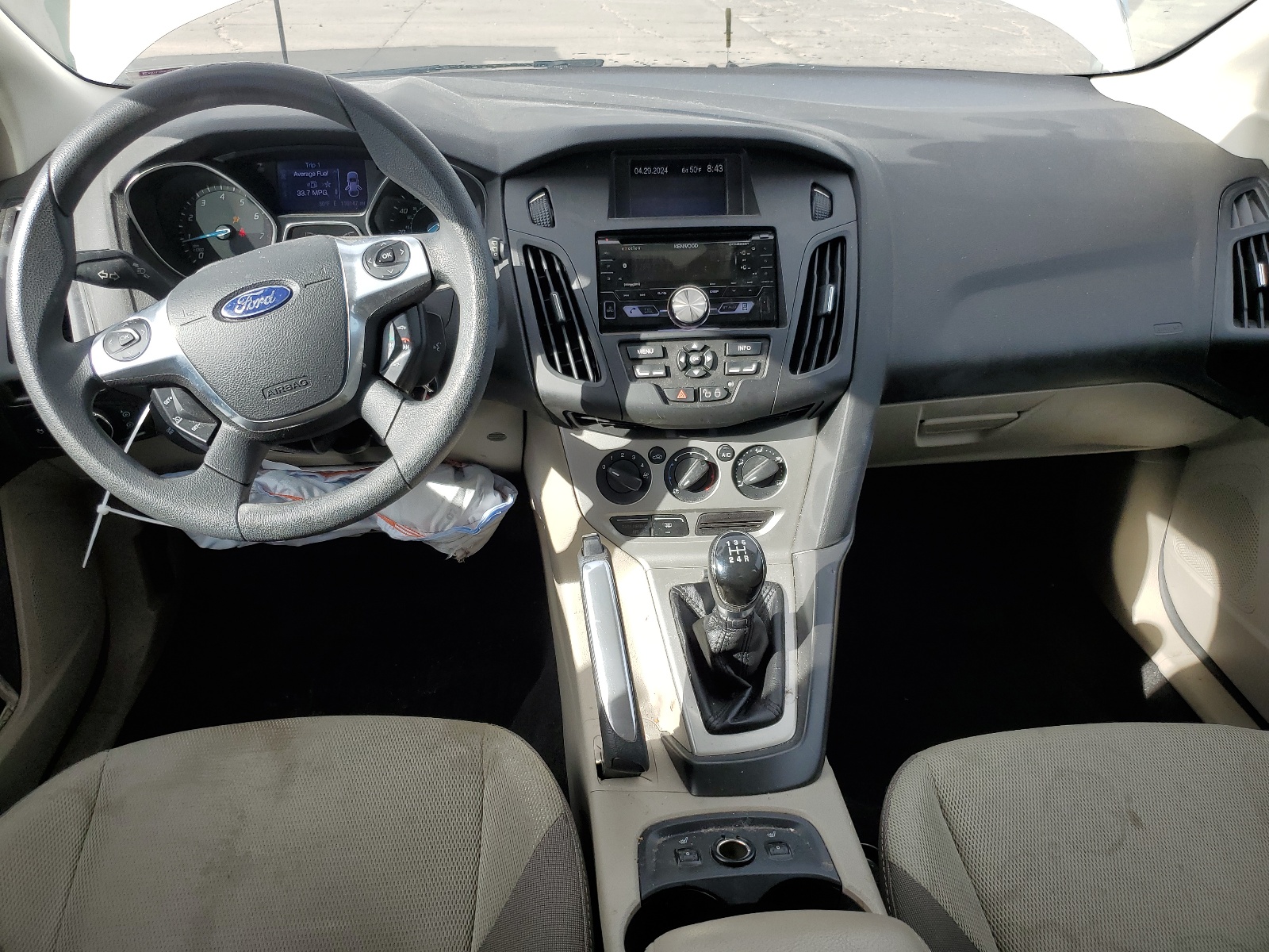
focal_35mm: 26
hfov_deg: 67.3
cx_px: 634
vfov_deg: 53.1
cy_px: 476
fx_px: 953
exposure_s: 1/714
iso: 50
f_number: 1.5
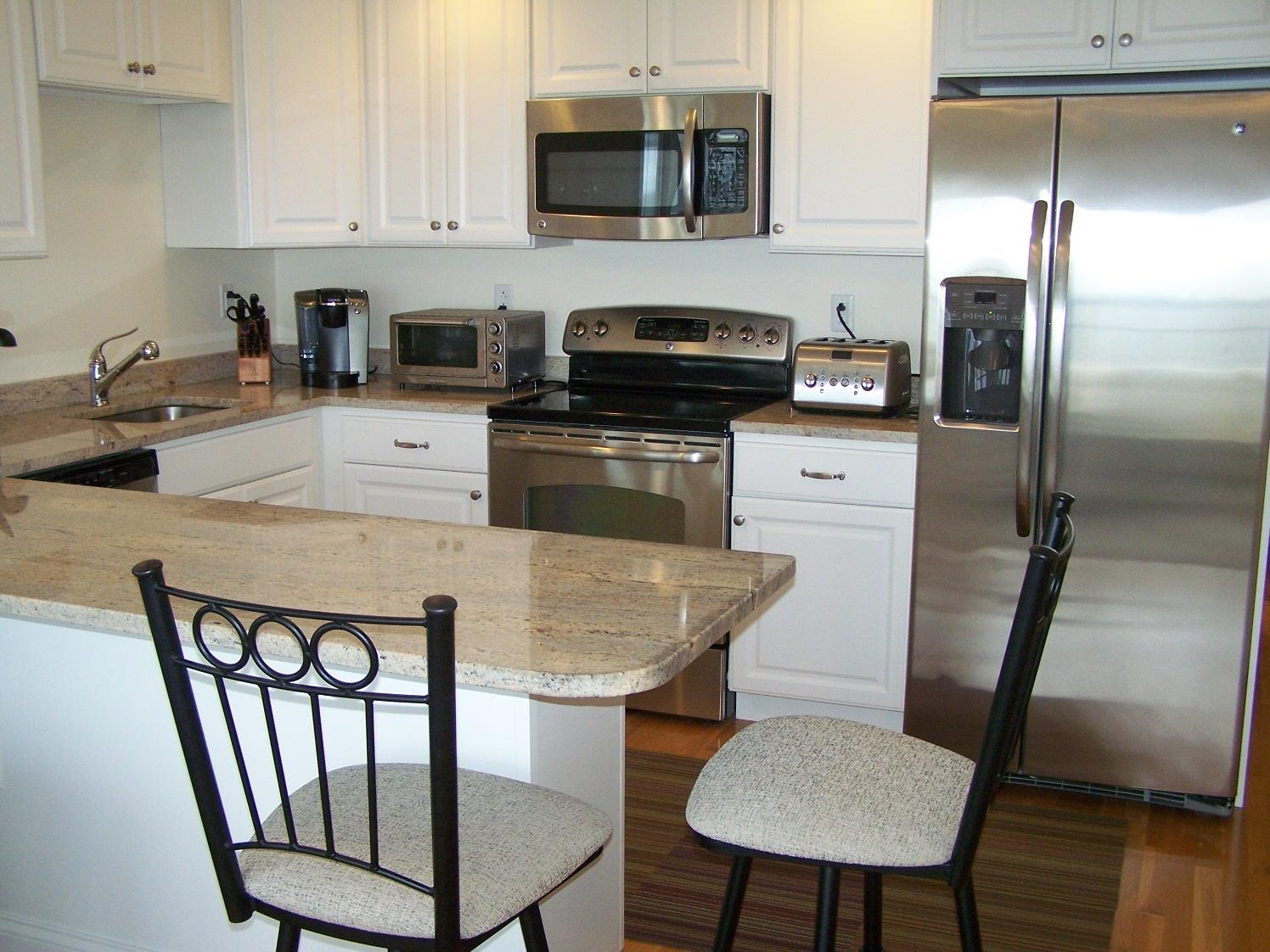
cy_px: 476
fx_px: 1394
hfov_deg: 49.0
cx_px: 635
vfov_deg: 37.7
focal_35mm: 38
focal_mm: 6.3
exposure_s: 1/60
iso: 160
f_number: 2.8
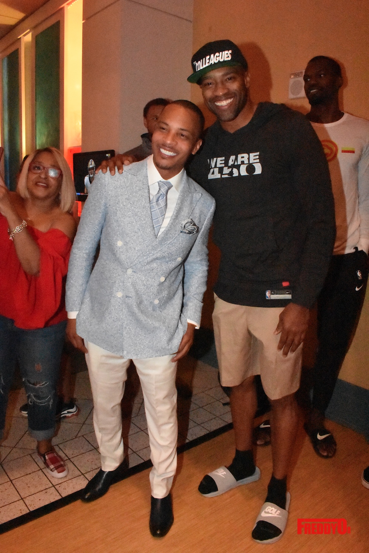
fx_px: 415
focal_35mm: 27
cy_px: 276
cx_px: 184
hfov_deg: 47.9
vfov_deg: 67.4
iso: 25600
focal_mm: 18
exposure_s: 1/60
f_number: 16
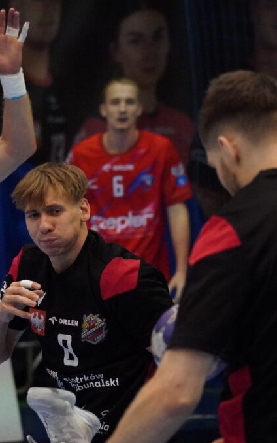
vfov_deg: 4.6
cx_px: 69
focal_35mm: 457
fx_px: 5518
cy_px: 221
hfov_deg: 2.9
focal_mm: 198
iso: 8000
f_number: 5.6
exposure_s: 1/1000
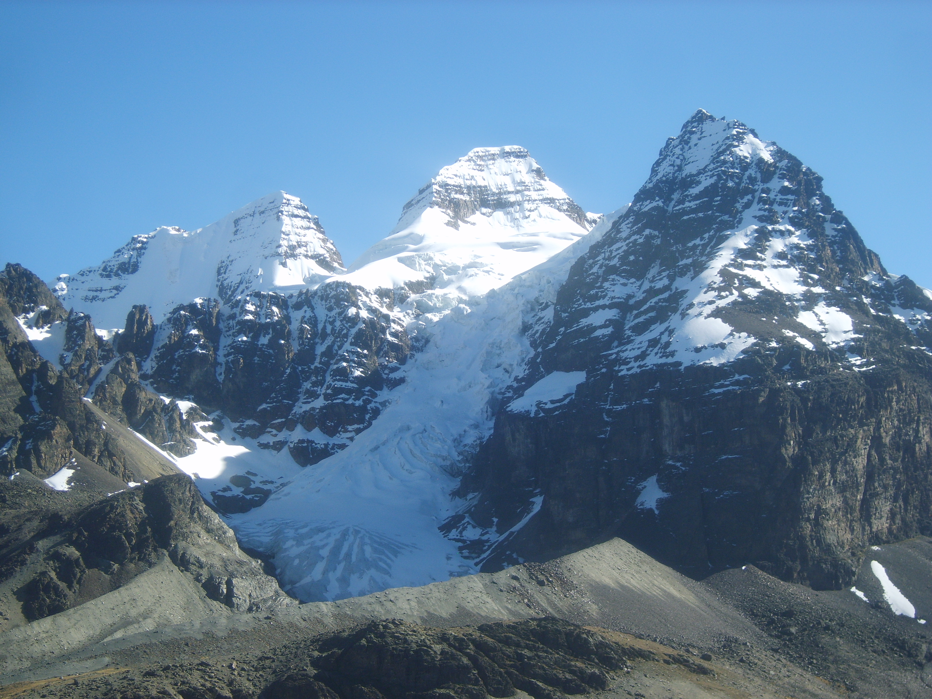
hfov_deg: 27.0
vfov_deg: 20.4
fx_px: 1939
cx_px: 466
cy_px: 350
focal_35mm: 72
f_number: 4.1
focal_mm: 15
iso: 50
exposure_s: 1/500
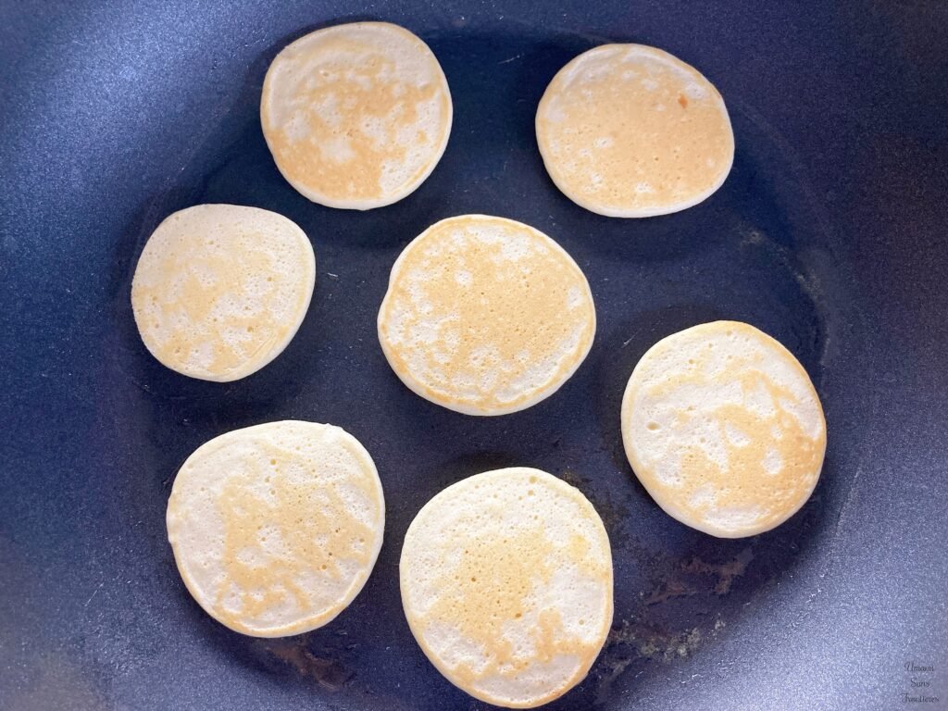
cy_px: 356
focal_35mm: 28
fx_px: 767
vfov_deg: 49.7
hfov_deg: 63.4
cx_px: 474
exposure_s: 1/50
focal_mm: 3.99
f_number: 1.8
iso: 100
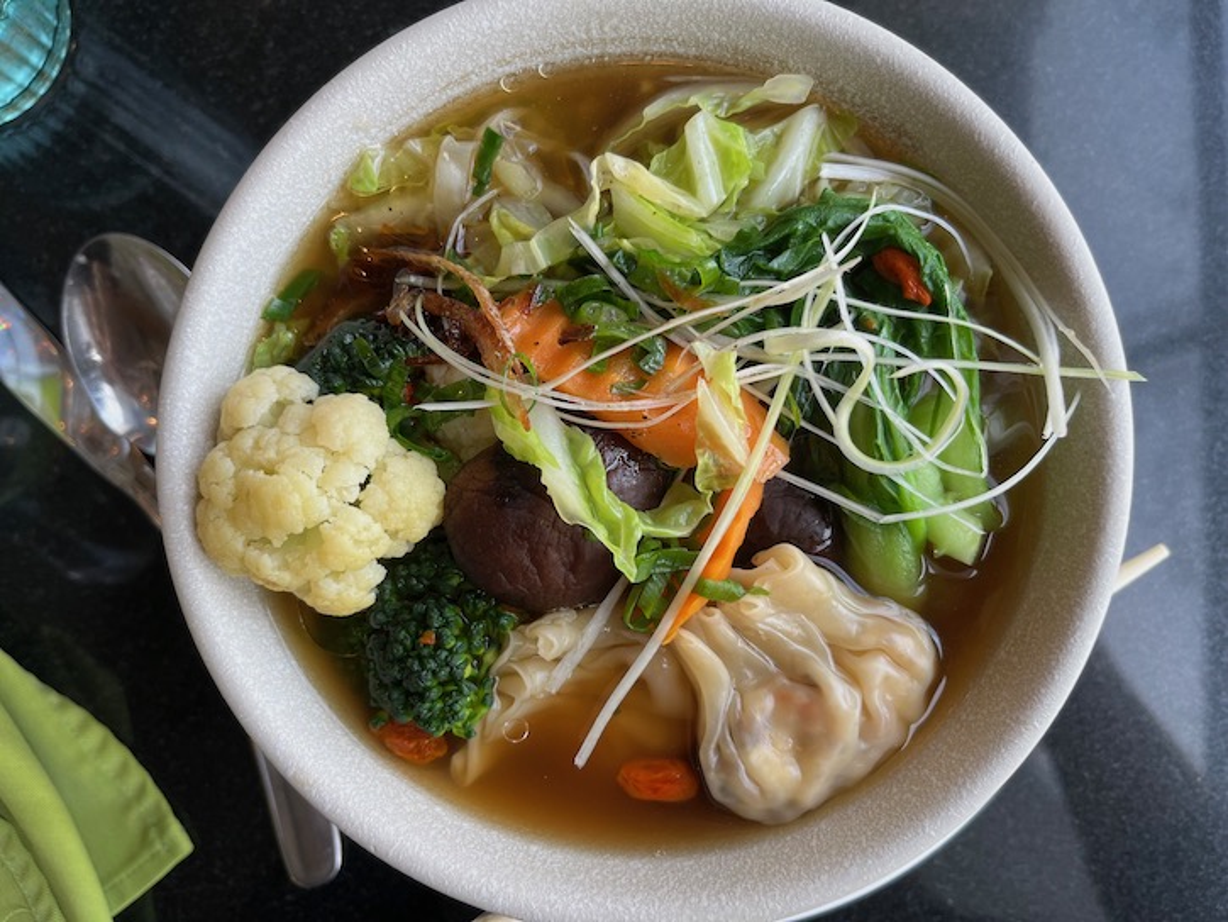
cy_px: 461
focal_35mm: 26
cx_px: 614
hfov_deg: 67.3
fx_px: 923
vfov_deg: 53.1
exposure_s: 1/100
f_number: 1.6
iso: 40
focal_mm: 5.1
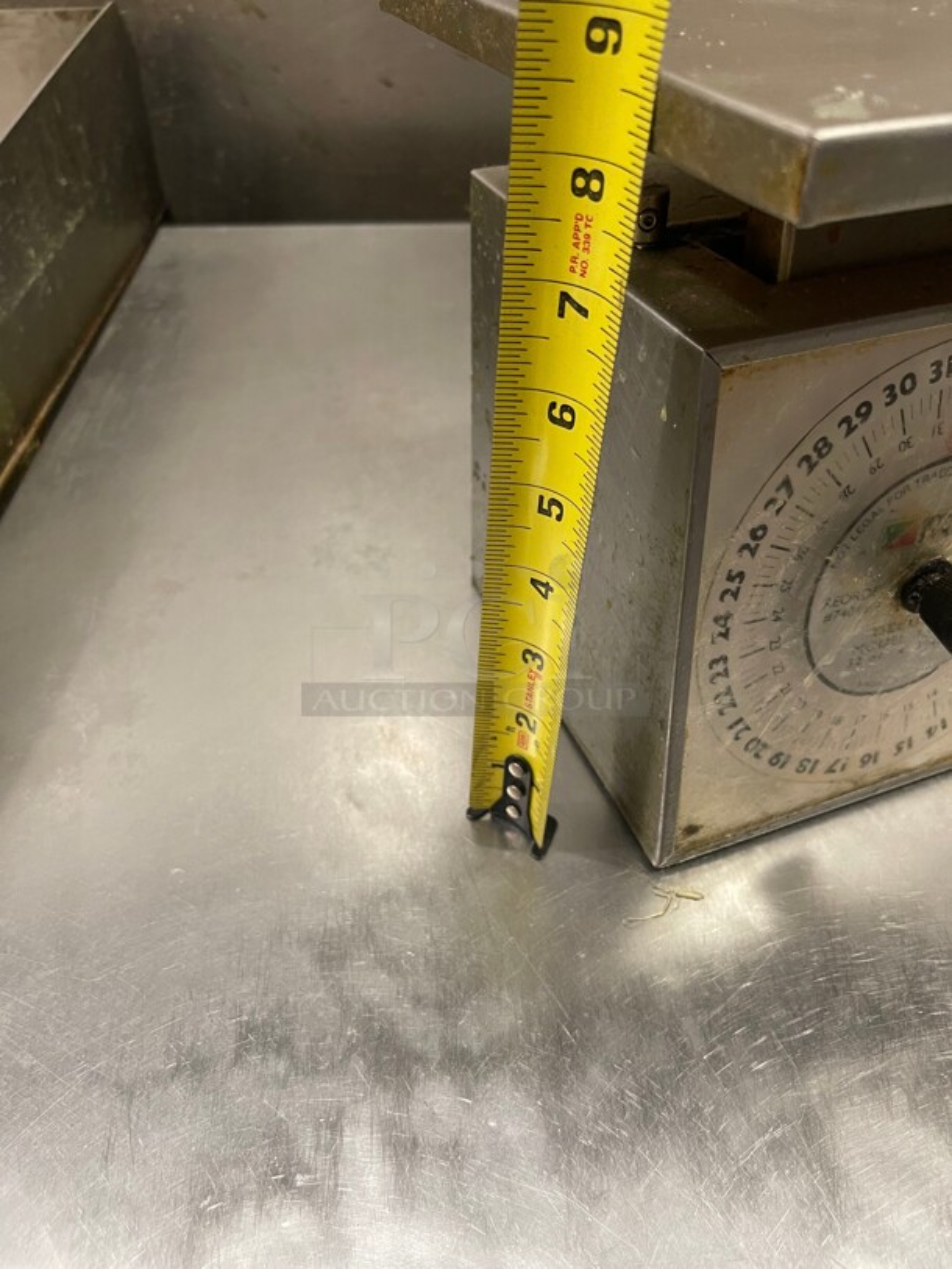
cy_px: 634
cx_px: 476
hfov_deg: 53.1
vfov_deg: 67.3
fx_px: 953
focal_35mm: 26
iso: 320
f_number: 1.6
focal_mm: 5.1
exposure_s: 1/60
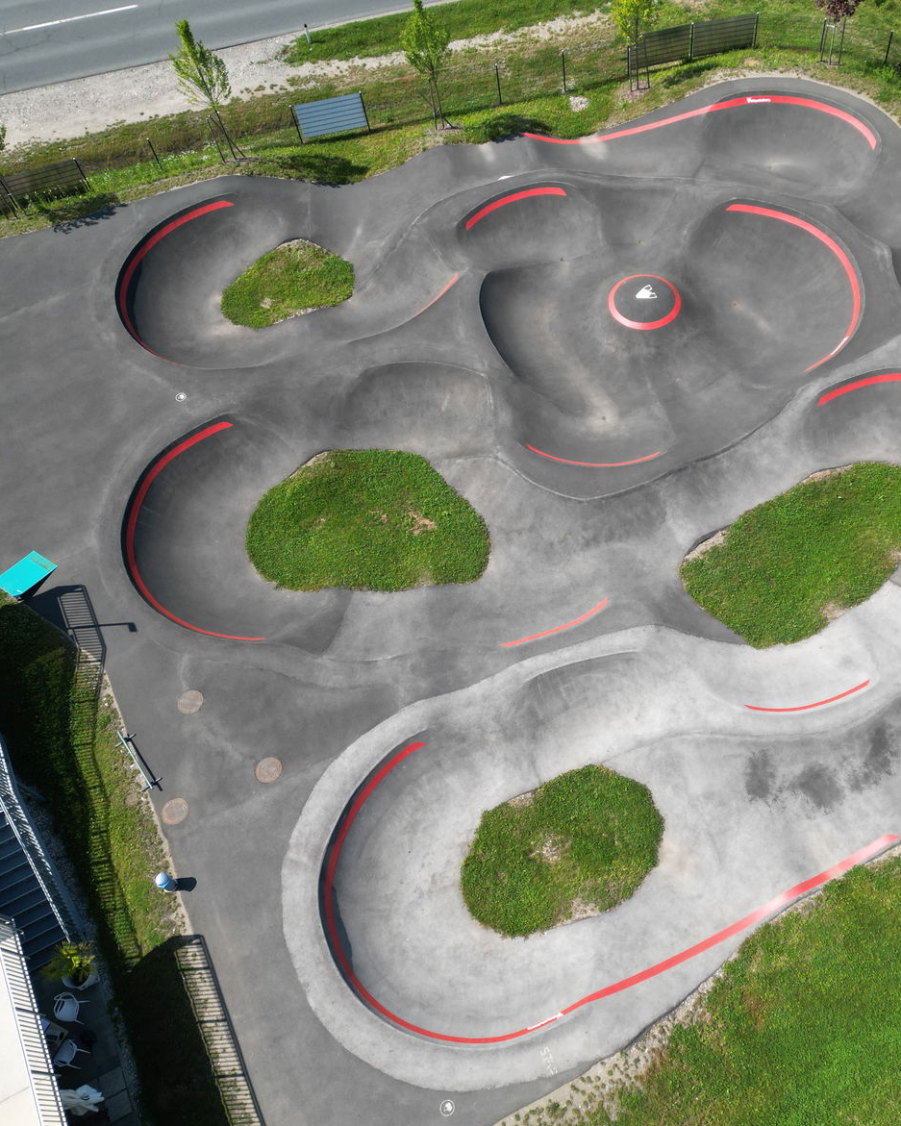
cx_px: 598
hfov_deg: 45.1
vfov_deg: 55.7
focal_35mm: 32
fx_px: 1067
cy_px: 554
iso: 100
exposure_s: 1/1600
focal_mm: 6.72
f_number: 1.7
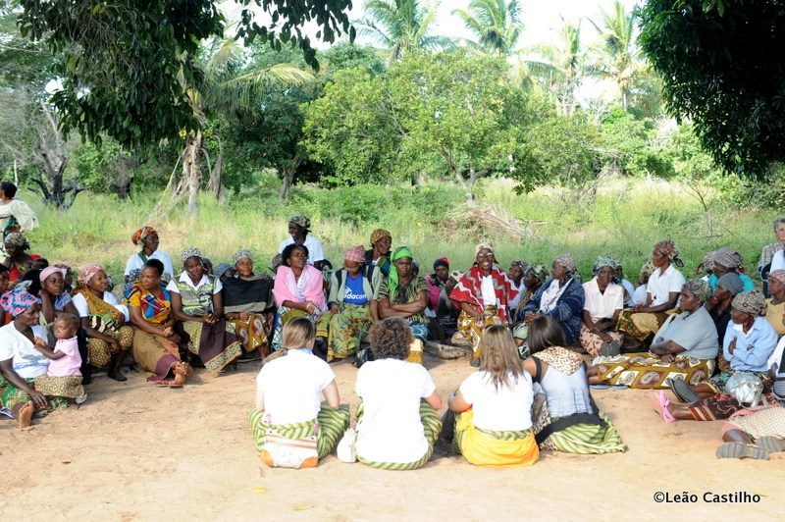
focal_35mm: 40
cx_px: 392
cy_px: 261
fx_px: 871
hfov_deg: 48.5
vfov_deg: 33.3
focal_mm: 40
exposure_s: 1/320
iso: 640
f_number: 4.5
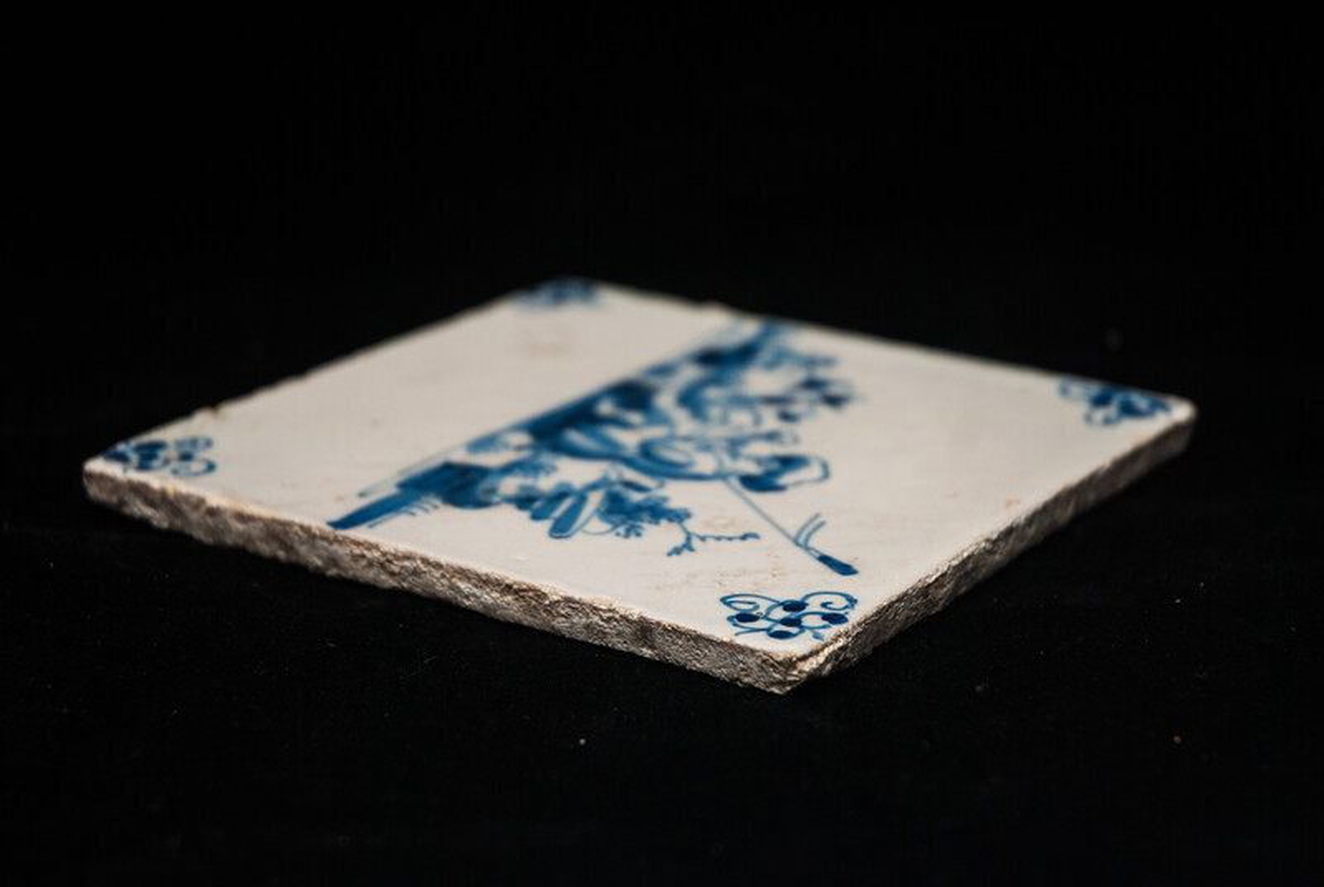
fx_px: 3425
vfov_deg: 14.8
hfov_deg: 21.9
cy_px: 444
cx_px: 662
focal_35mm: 93
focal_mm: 62
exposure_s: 1/15
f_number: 4.5
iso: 100
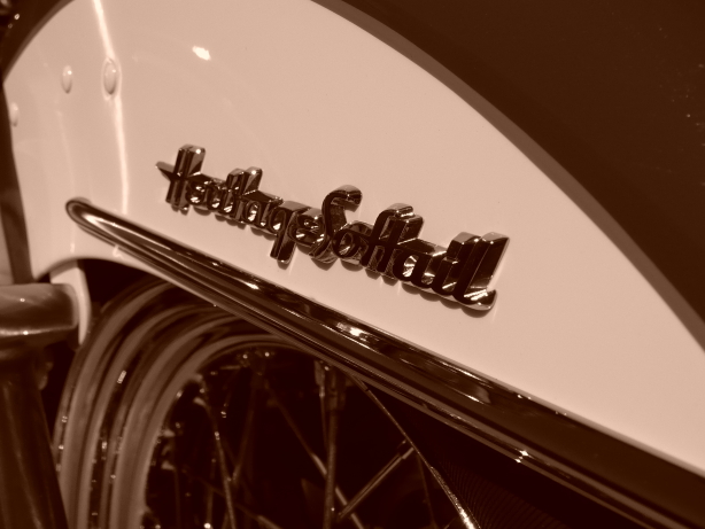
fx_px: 978
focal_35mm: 48
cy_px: 264
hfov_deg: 39.6
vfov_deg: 30.3
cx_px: 352
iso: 100
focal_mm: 7.9
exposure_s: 1/640
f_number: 9
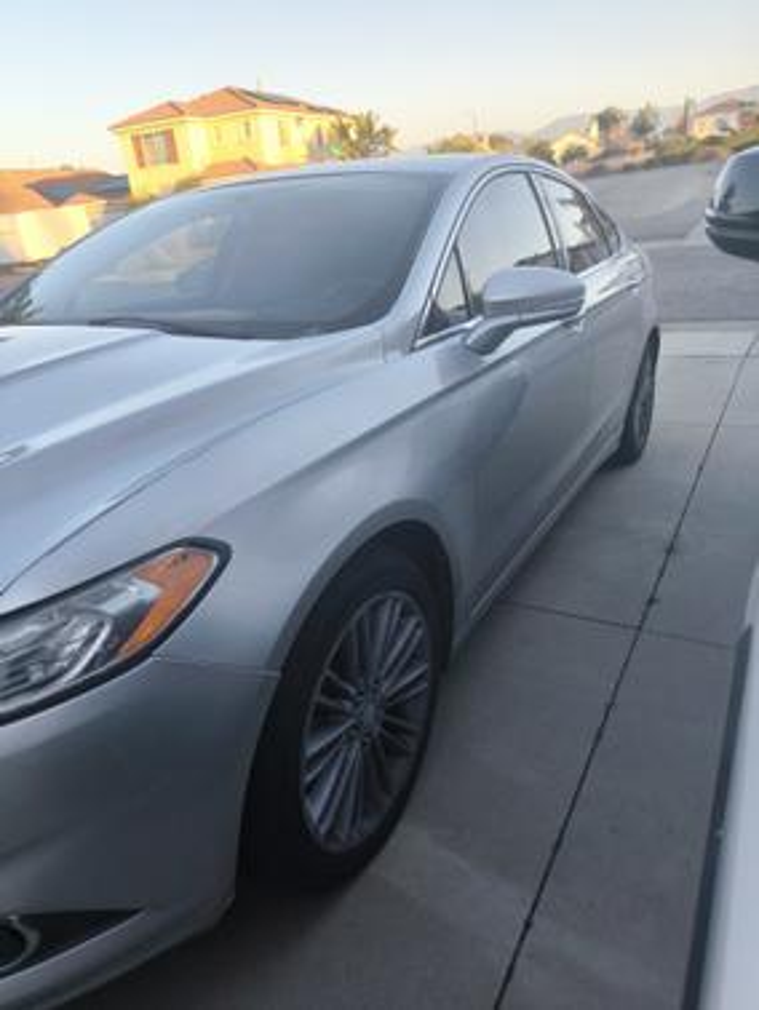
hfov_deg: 56.9
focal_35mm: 24
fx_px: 701
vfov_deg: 71.6
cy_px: 505
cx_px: 380
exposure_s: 1/376
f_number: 1.9
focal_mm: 6.92
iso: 50
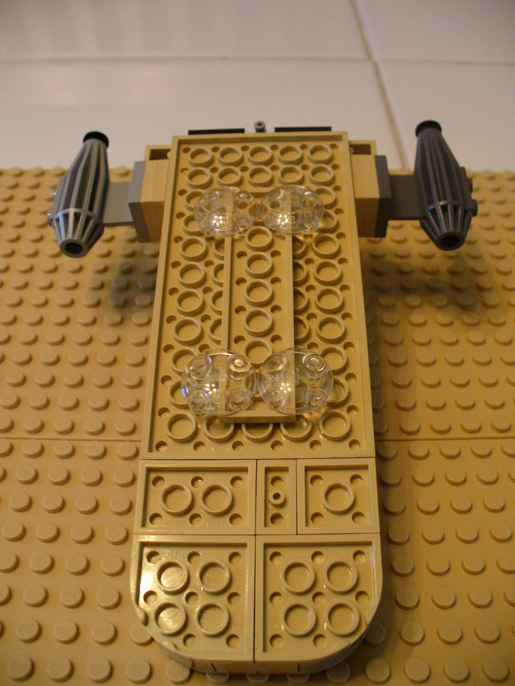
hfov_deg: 38.7
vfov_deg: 50.1
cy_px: 343
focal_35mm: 37
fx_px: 734
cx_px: 258
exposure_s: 1/25
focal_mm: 6.1
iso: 200
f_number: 2.8
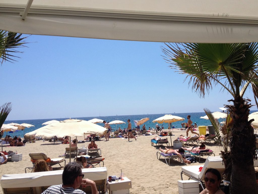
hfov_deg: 52.6
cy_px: 97
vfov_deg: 40.7
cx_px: 129
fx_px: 261
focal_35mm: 35
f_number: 2.4
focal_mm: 4.28
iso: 50
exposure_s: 1/2762
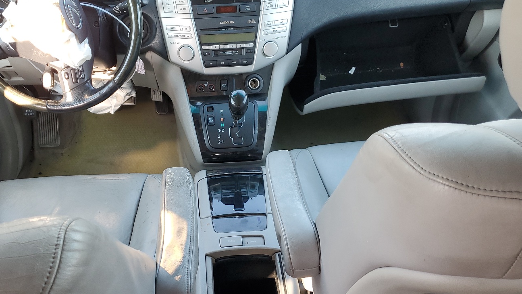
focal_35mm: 35
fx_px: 484
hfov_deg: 56.1
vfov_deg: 33.7
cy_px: 162
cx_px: 204
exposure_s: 1/120
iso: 68
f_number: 1.5
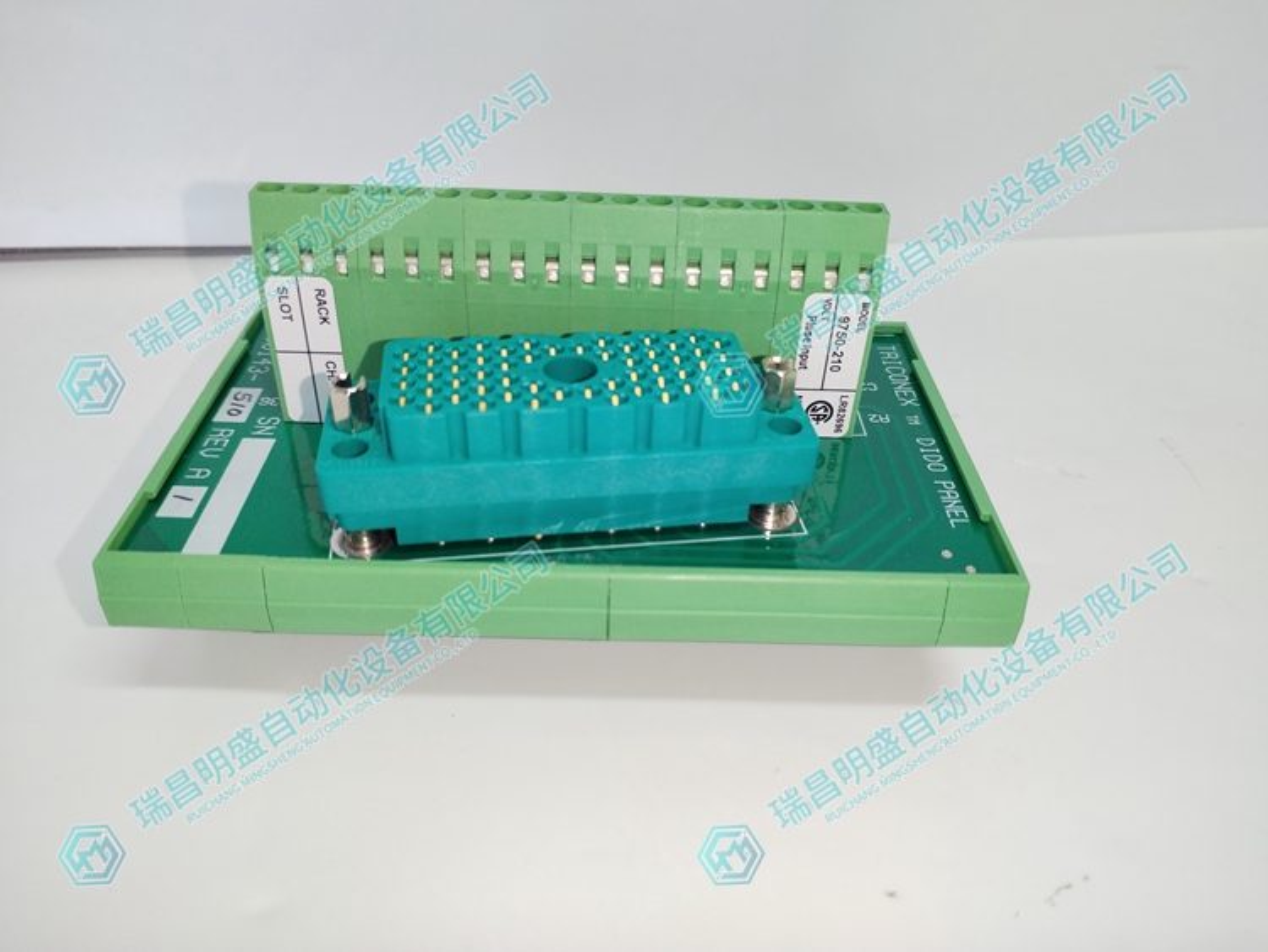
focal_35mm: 26
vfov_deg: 53.1
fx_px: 953
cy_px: 476
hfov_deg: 67.3
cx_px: 634
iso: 200
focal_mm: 4.75
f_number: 1.8
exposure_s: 1/50
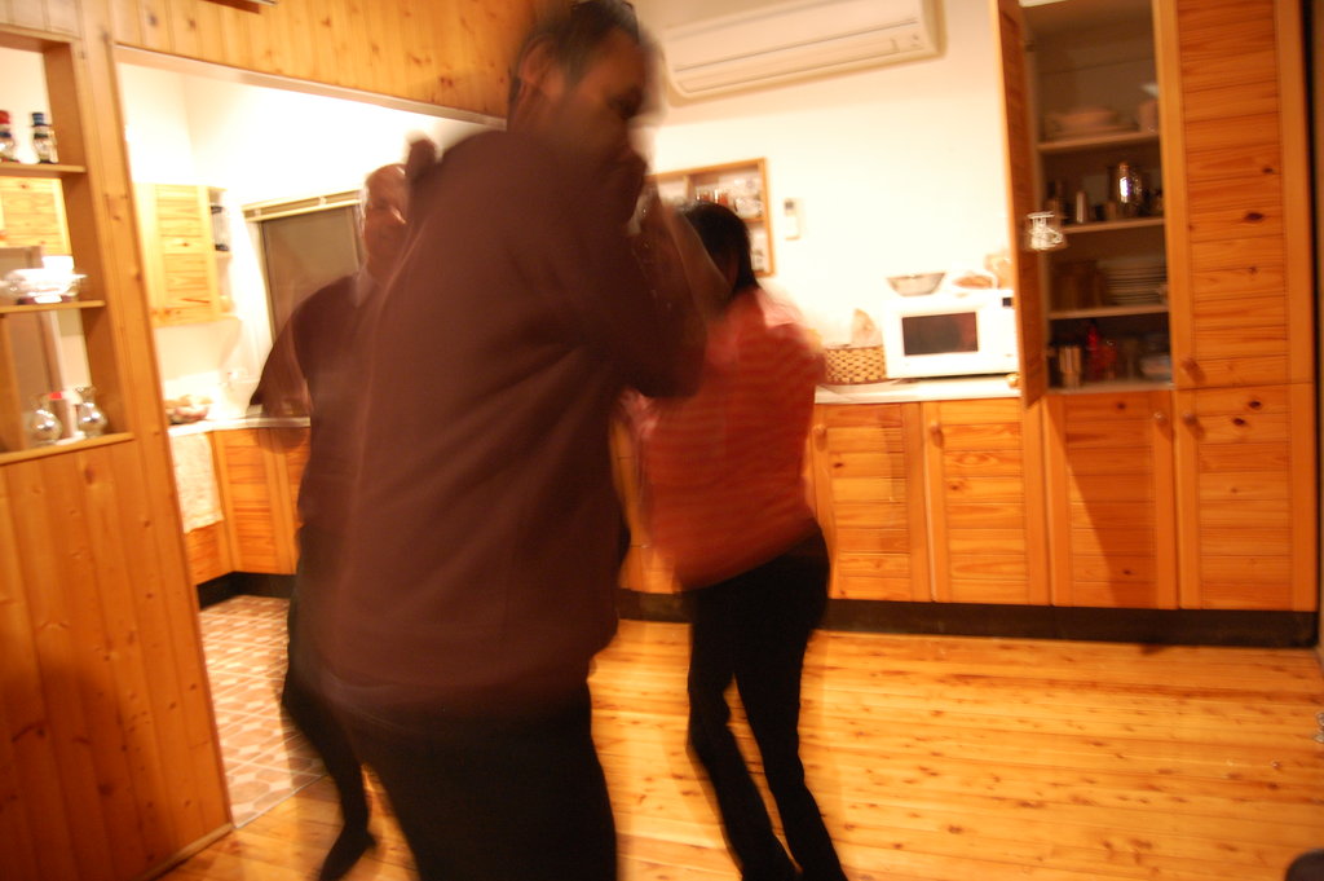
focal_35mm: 27
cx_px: 662
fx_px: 992
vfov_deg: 47.9
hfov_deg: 67.4
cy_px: 440
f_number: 3.5
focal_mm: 18
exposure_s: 1/5
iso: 800
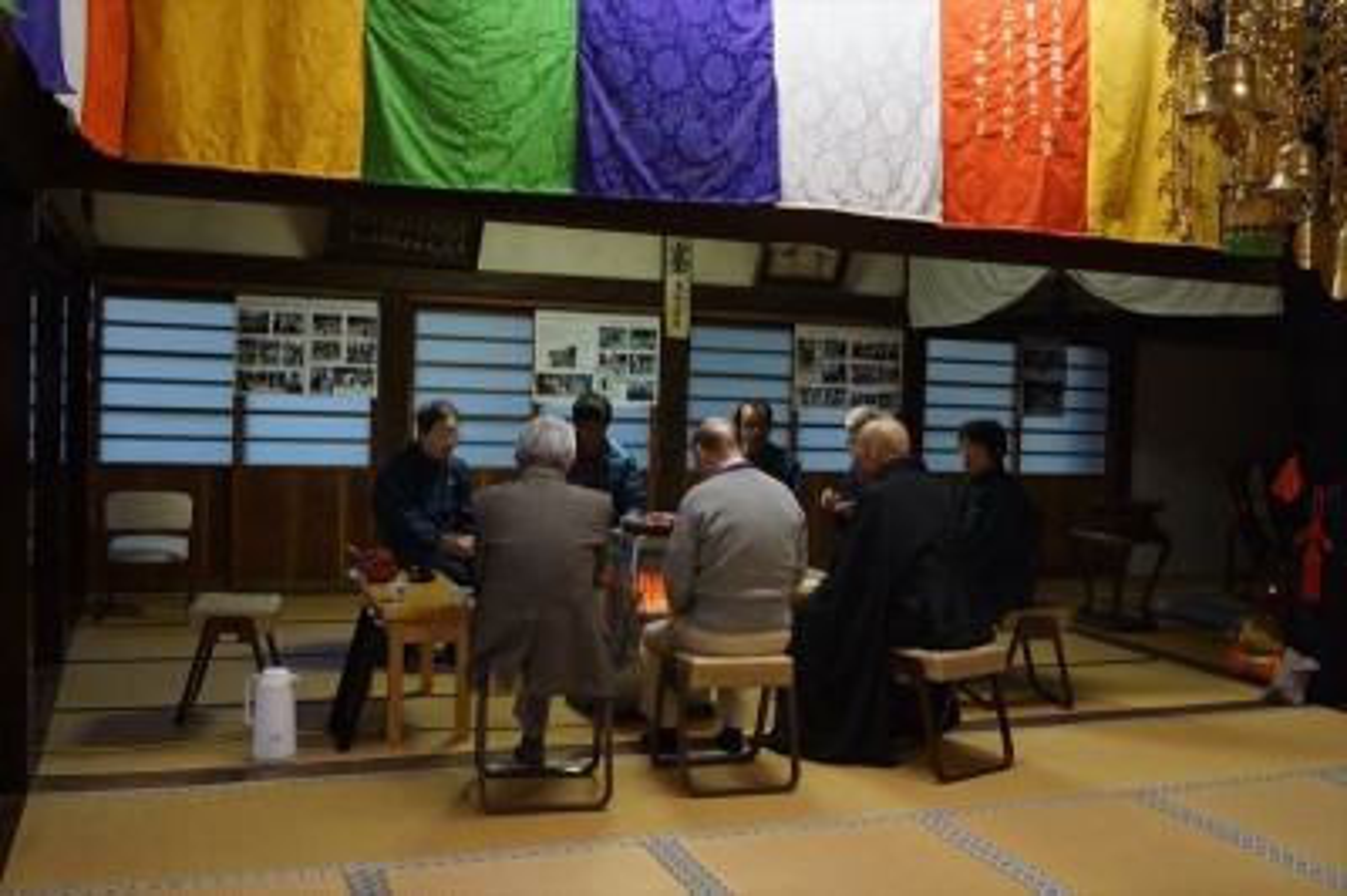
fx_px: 1234
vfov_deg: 39.9
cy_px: 448
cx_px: 674
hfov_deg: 57.3
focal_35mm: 33
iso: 1600
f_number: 4
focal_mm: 22
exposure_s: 1/60
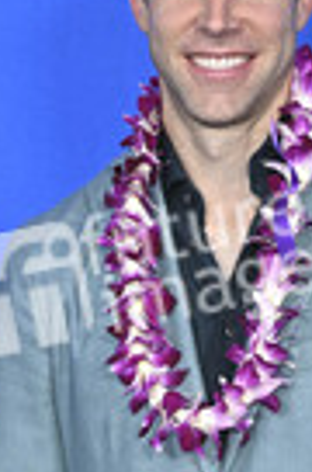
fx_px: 2692
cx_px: 239
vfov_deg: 10.0
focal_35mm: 206
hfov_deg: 6.6
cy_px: 448
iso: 1600
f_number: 6.3
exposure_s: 1/200
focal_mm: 70
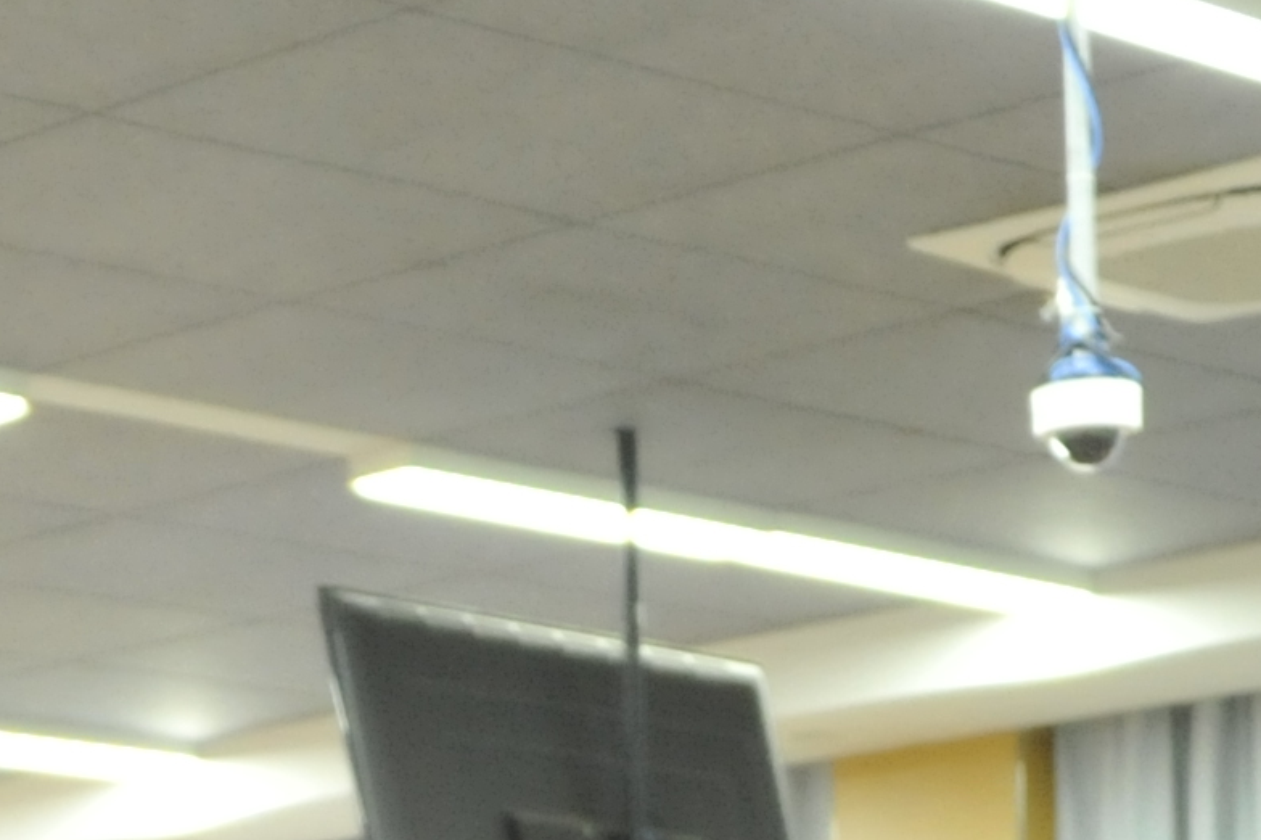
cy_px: 2002
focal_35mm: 152
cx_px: -137
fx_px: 5322
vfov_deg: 8.3
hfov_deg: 13.2
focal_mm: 28
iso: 3200
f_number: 3.5
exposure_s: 1/125
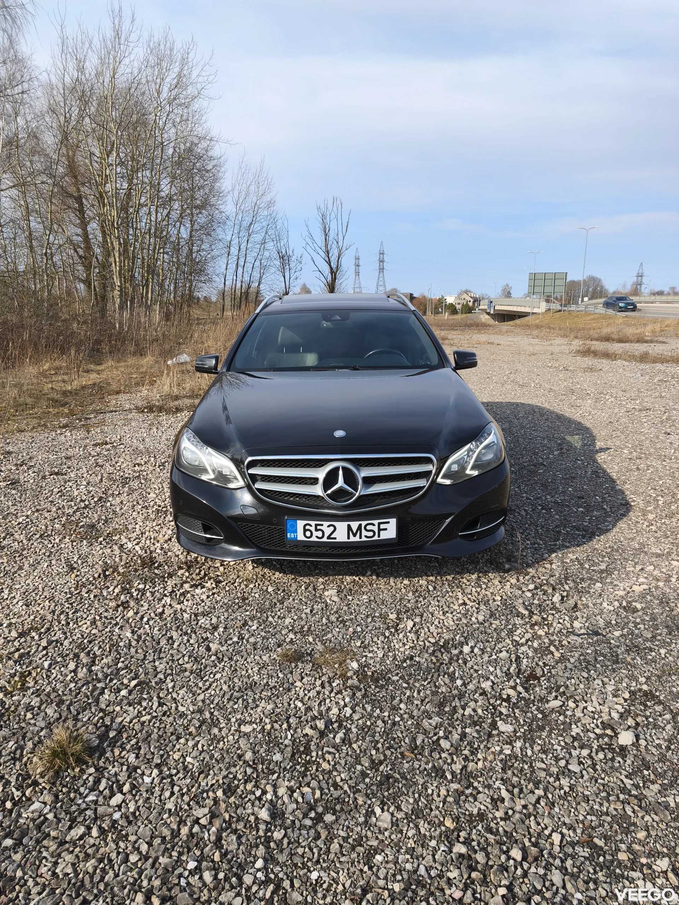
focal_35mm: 23
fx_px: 602
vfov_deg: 73.9
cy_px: 452
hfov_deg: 58.9
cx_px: 340
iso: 50
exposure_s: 1/1808
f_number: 1.7
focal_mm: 5.35
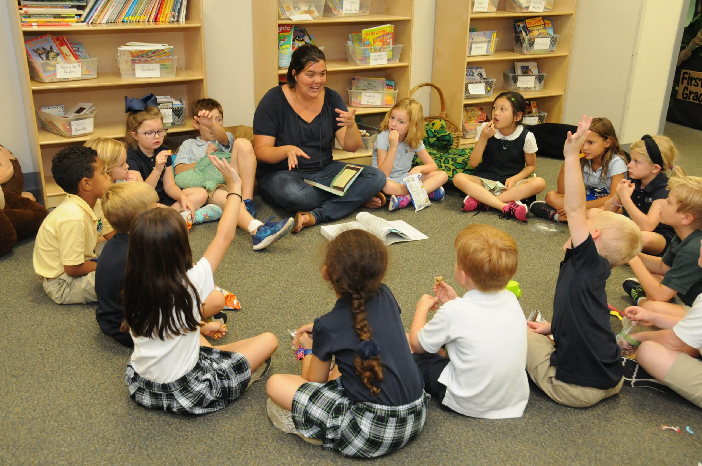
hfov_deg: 49.6
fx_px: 760
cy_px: 233
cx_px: 351
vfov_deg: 34.1
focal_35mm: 39
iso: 800
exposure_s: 1/60
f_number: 5
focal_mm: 26
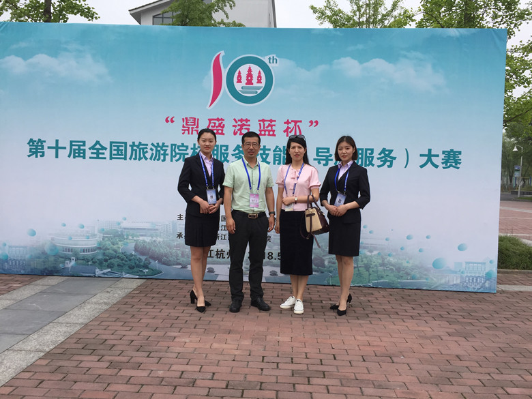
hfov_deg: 61.7
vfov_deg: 48.2
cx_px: 266
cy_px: 200
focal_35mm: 29
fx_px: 446
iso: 32
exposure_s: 1/942
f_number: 2.2
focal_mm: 4.15
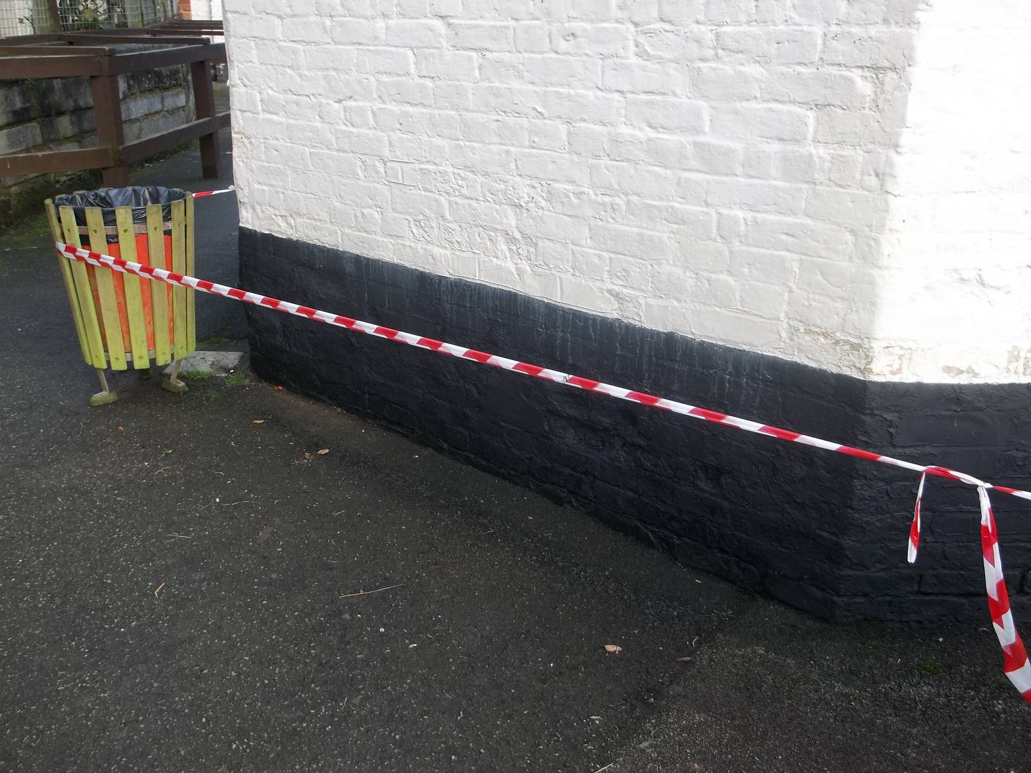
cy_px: 386
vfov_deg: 42.9
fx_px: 983
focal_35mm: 33
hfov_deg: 55.4
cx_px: 516
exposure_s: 1/60
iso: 80
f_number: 3.3
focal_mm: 5.9
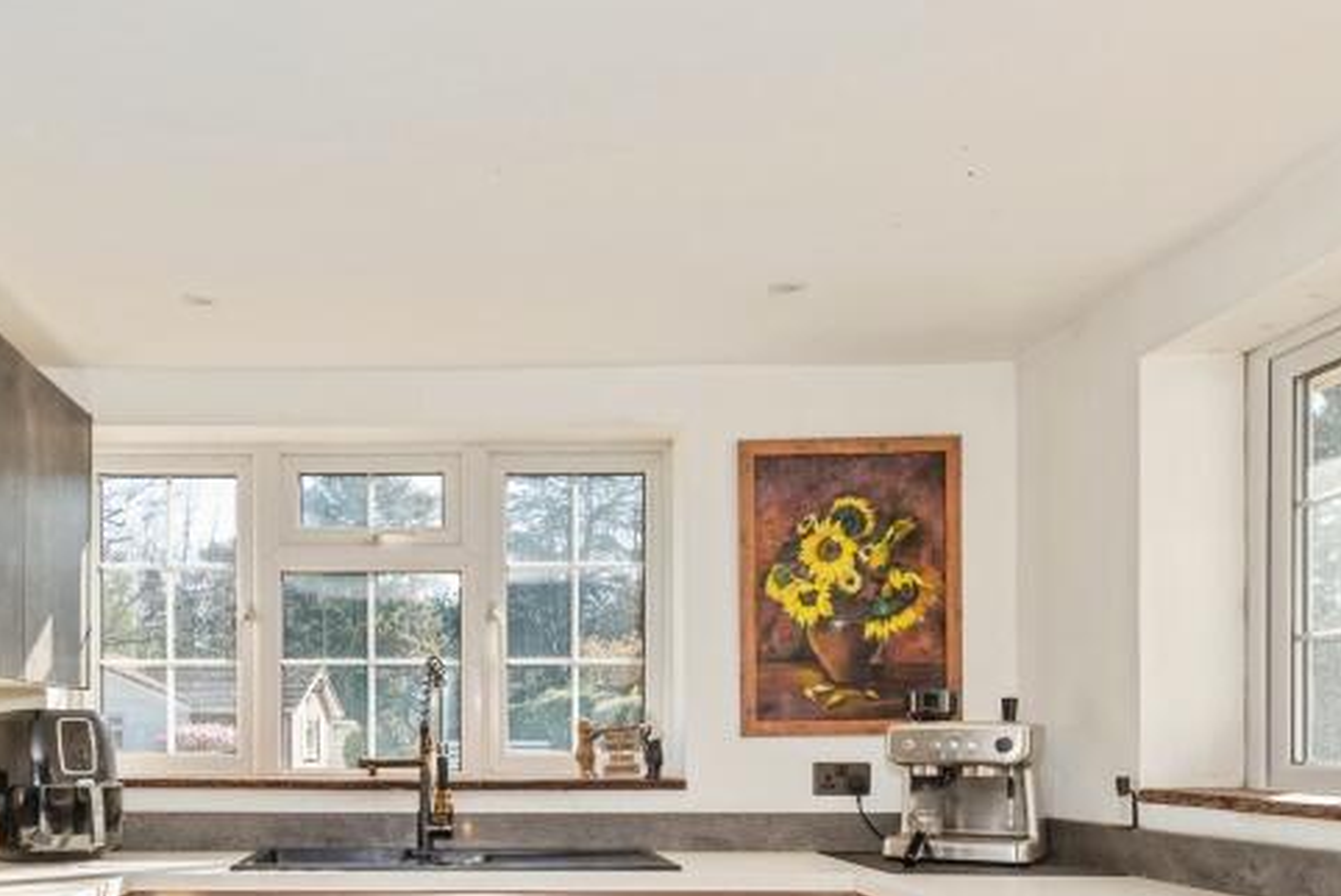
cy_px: 760
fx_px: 1267
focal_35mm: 34
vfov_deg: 37.1
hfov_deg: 54.5
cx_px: 434
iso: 200
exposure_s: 1/80
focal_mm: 16
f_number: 7.1
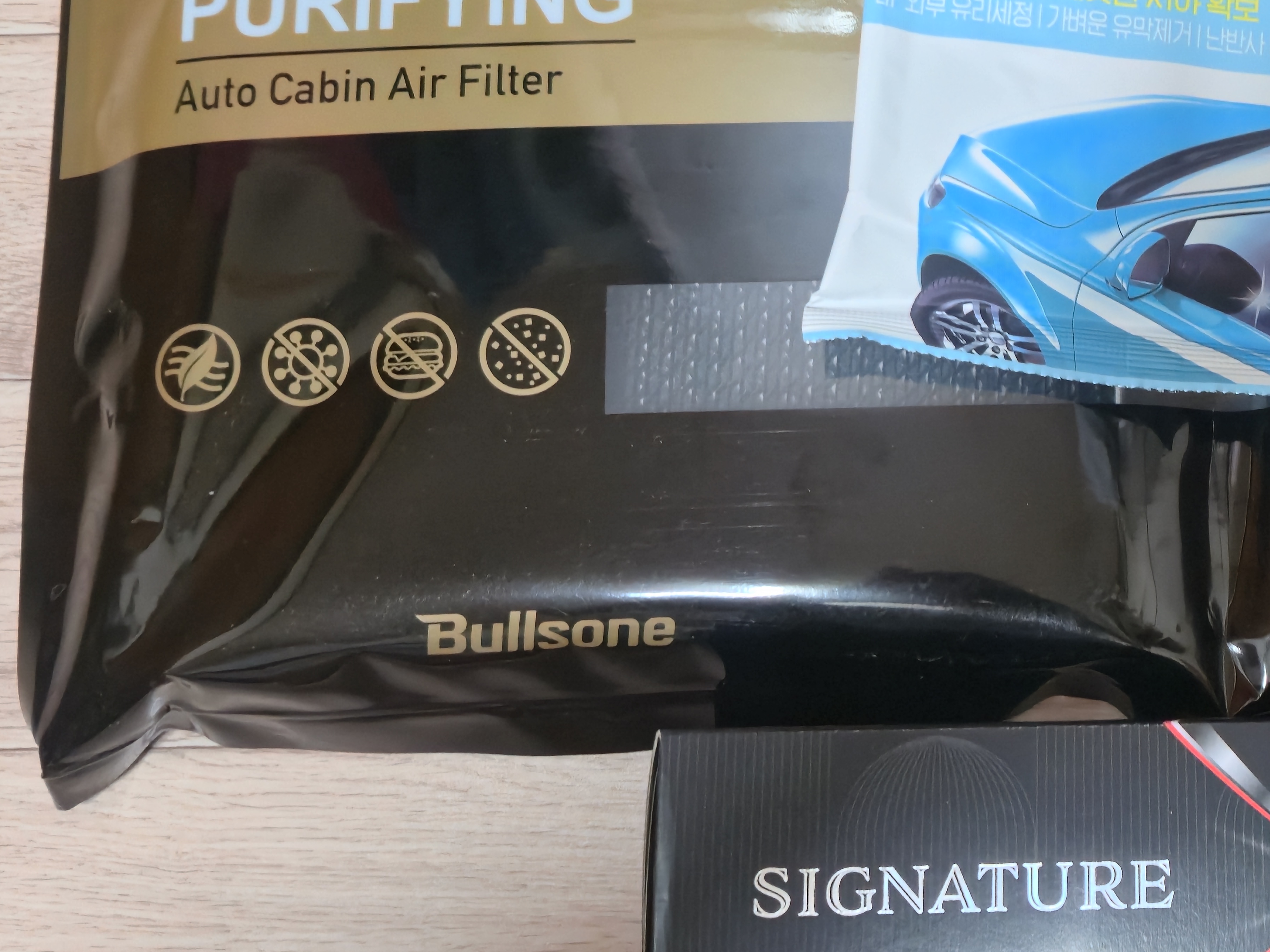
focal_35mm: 52
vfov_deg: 28.0
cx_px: 1201
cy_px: 423
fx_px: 1908
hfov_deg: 34.3
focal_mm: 5.4
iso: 320
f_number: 1.8
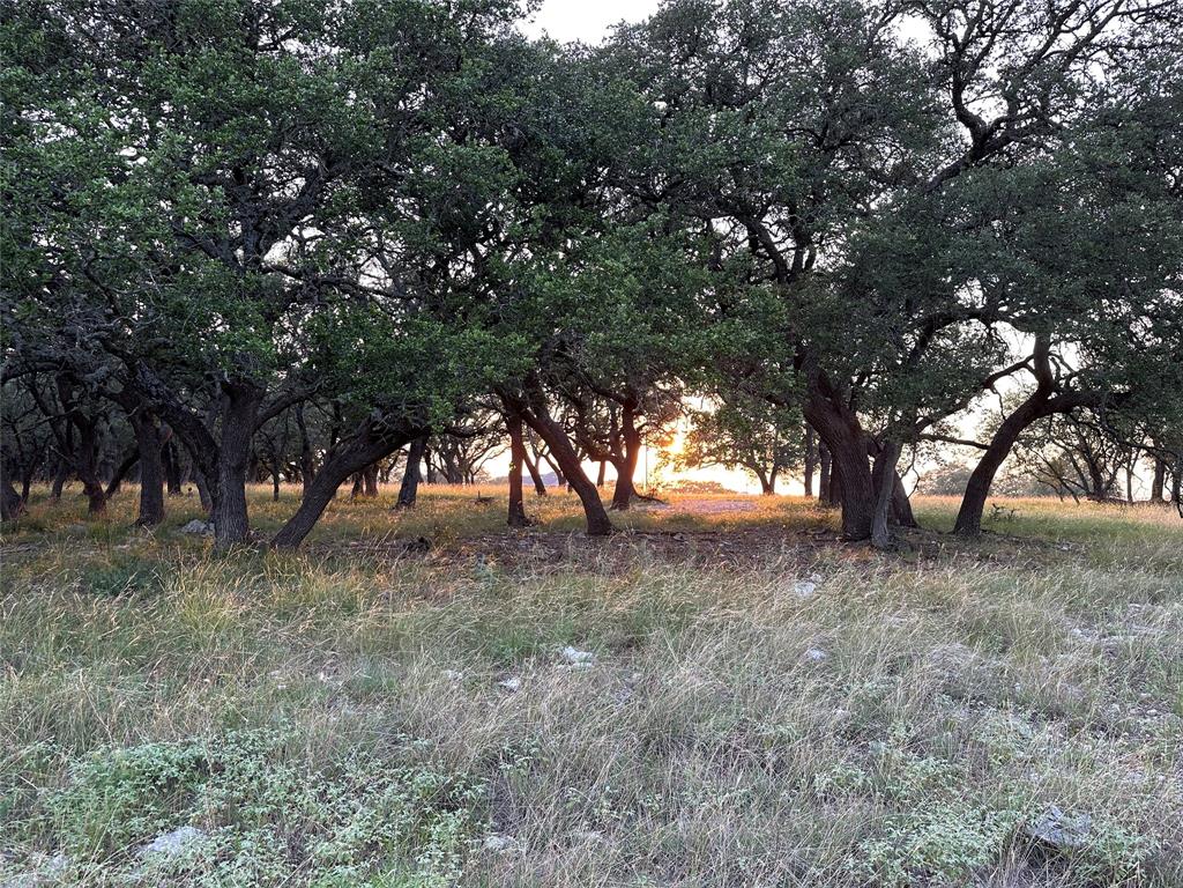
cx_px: 592
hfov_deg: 71.6
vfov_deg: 56.8
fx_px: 820
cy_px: 444
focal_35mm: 24
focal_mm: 6.86
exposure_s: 1/158
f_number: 1.78
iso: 100
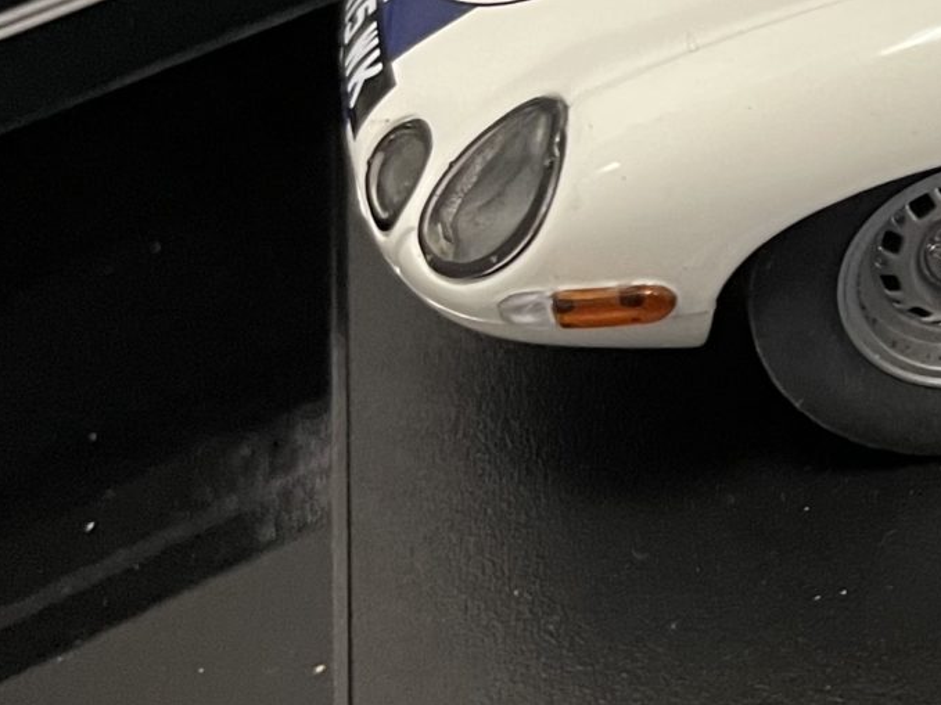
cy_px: 65
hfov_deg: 17.2
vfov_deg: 14.9
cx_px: 1569
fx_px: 2664
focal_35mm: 98
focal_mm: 4.2
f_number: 1.6
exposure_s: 1/60
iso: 320
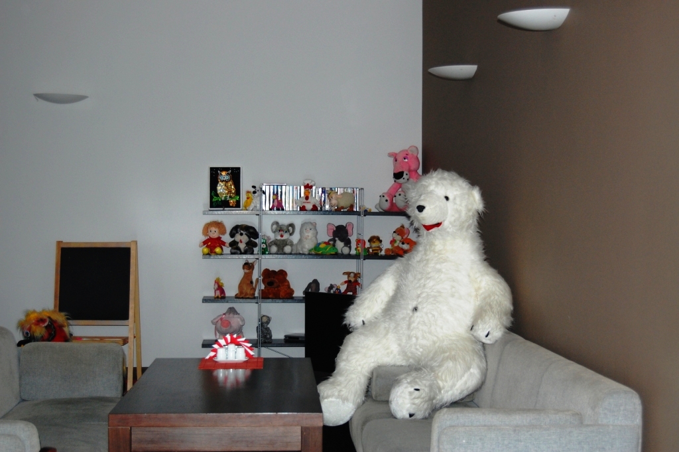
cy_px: 226
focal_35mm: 57
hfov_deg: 35.1
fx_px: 1074
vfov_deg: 23.7
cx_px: 340
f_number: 5
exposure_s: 1/60
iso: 400
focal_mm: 38
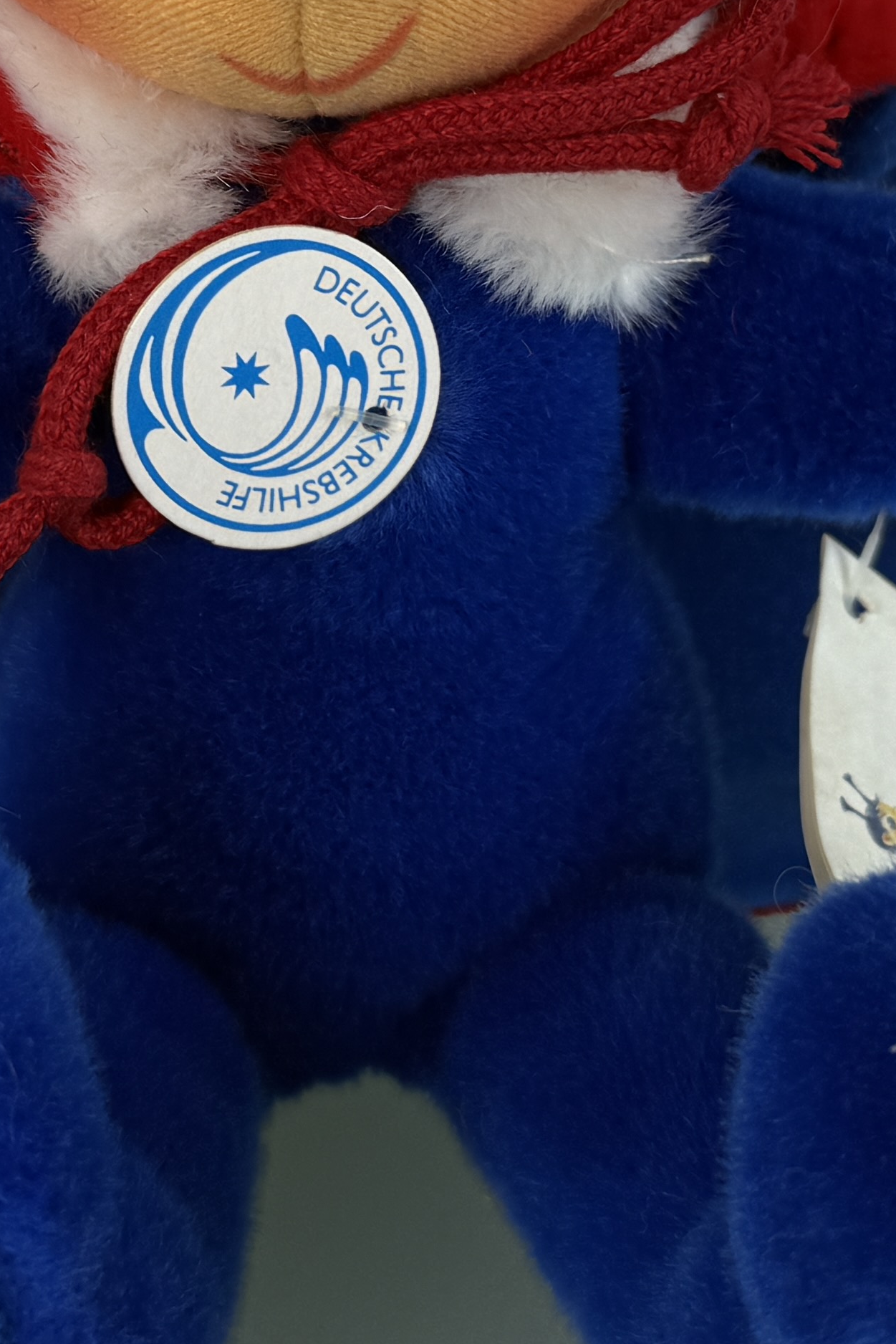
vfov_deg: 26.3
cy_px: 336
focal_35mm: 76
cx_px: 382
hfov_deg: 17.9
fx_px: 2837
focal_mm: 6.76
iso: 80
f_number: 1.78
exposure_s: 1/365
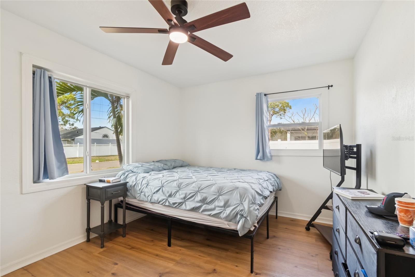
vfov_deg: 77.3
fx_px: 173
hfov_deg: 100.4
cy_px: 138
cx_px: 208
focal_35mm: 15
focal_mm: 10
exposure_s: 1/15
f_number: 7.1
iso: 100
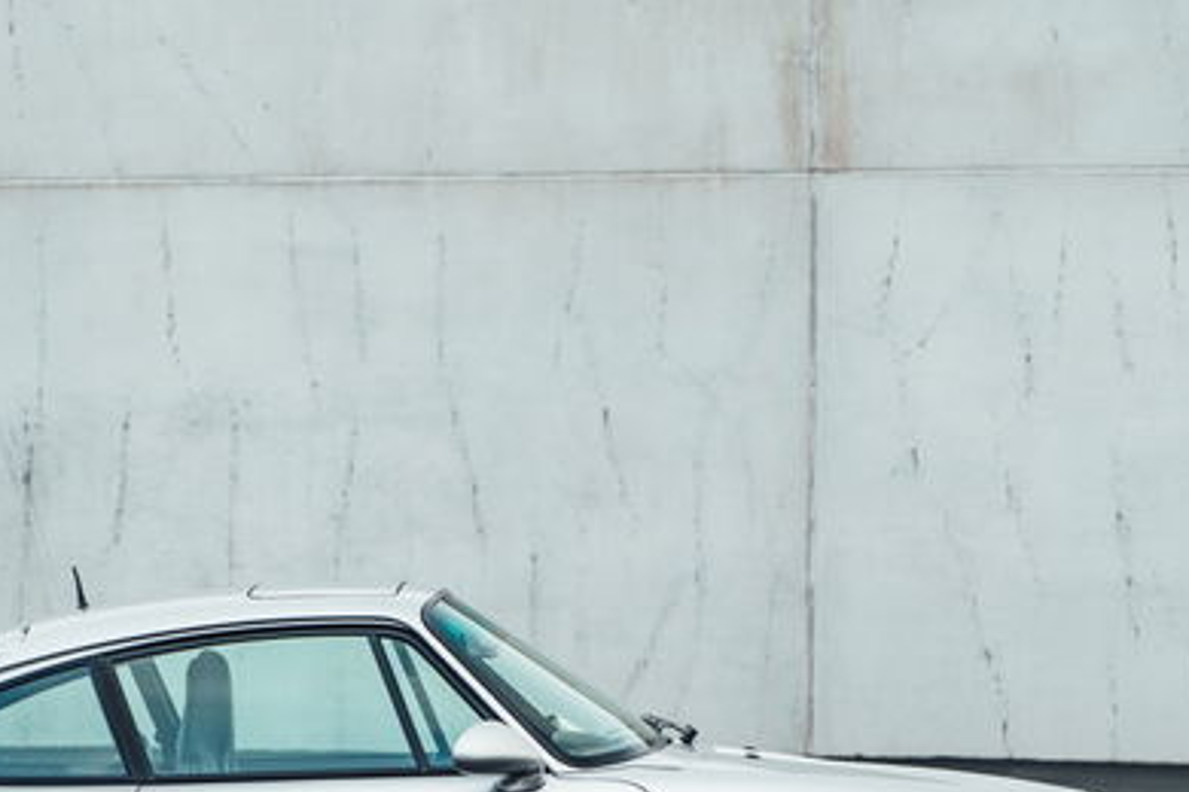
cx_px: 375
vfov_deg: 7.1
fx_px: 6374
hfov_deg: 10.6
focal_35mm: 193
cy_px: 774
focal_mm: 98
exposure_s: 1/80
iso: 400
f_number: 5.6
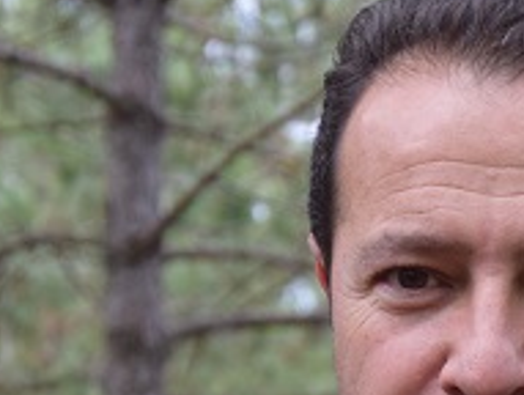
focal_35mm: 226
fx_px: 3428
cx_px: 650
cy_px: 461
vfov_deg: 6.6
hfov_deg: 8.6
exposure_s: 1/60
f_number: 5
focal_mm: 50
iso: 500
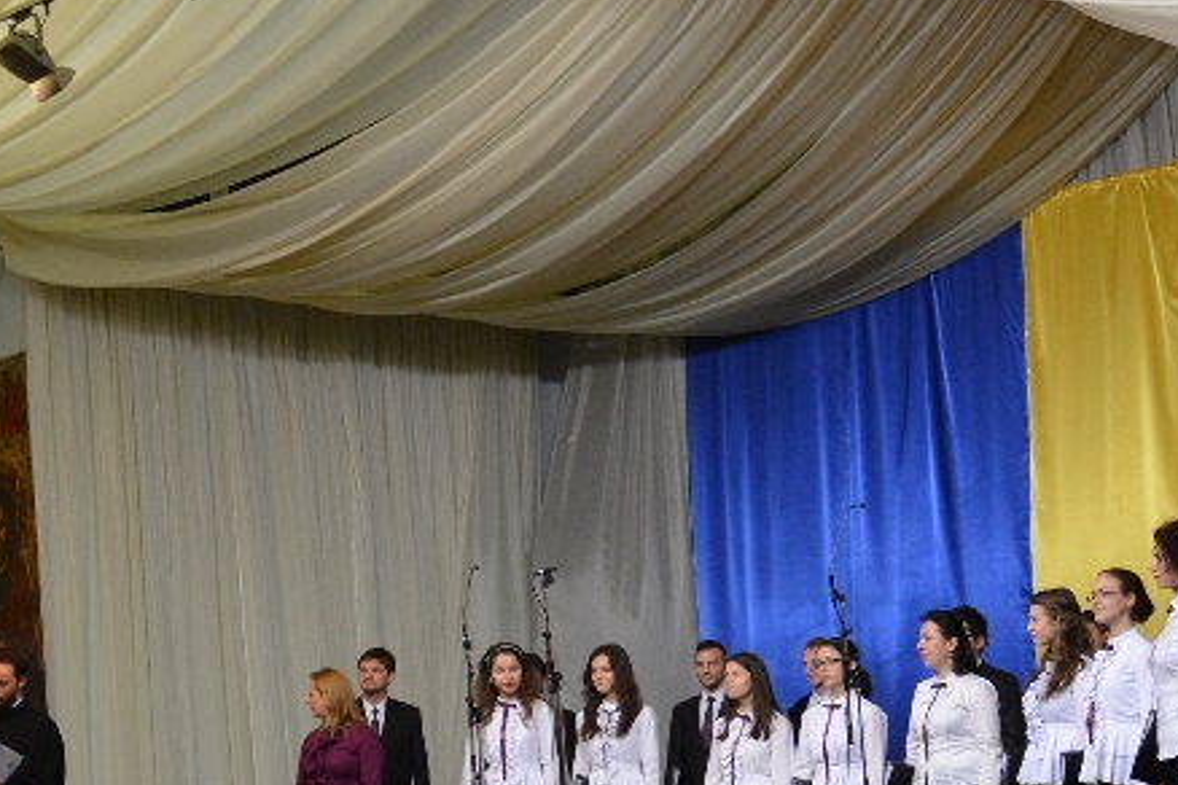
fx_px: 2826
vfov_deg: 15.8
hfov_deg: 23.1
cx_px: 183
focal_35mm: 86
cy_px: 538
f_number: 4
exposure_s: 1/60
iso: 640
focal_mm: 21
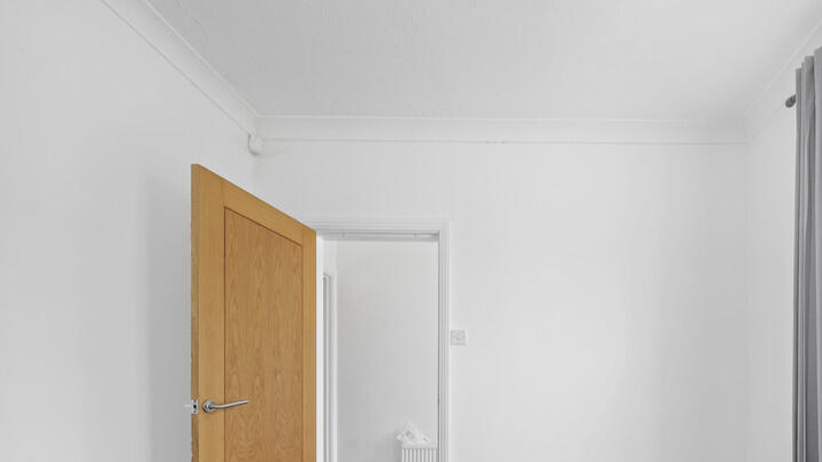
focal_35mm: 18
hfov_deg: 89.6
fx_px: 392
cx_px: 541
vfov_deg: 55.8
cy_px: 382
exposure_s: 1
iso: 100
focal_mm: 12
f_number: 9
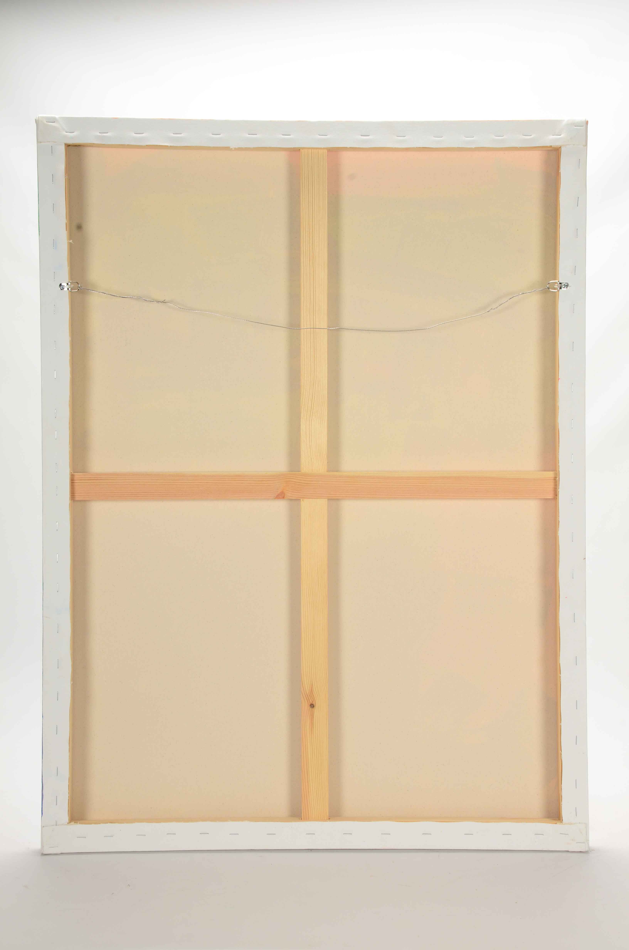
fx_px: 1974
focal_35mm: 75
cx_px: 314
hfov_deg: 18.1
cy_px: 475
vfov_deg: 27.0
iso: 200
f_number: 16
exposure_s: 1/160
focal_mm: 50
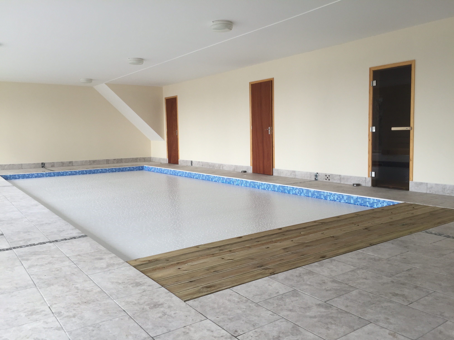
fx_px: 380
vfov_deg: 48.2
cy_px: 170
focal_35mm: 29
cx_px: 227
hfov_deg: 61.7
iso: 32
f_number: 2.2
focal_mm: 4.15
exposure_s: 1/120
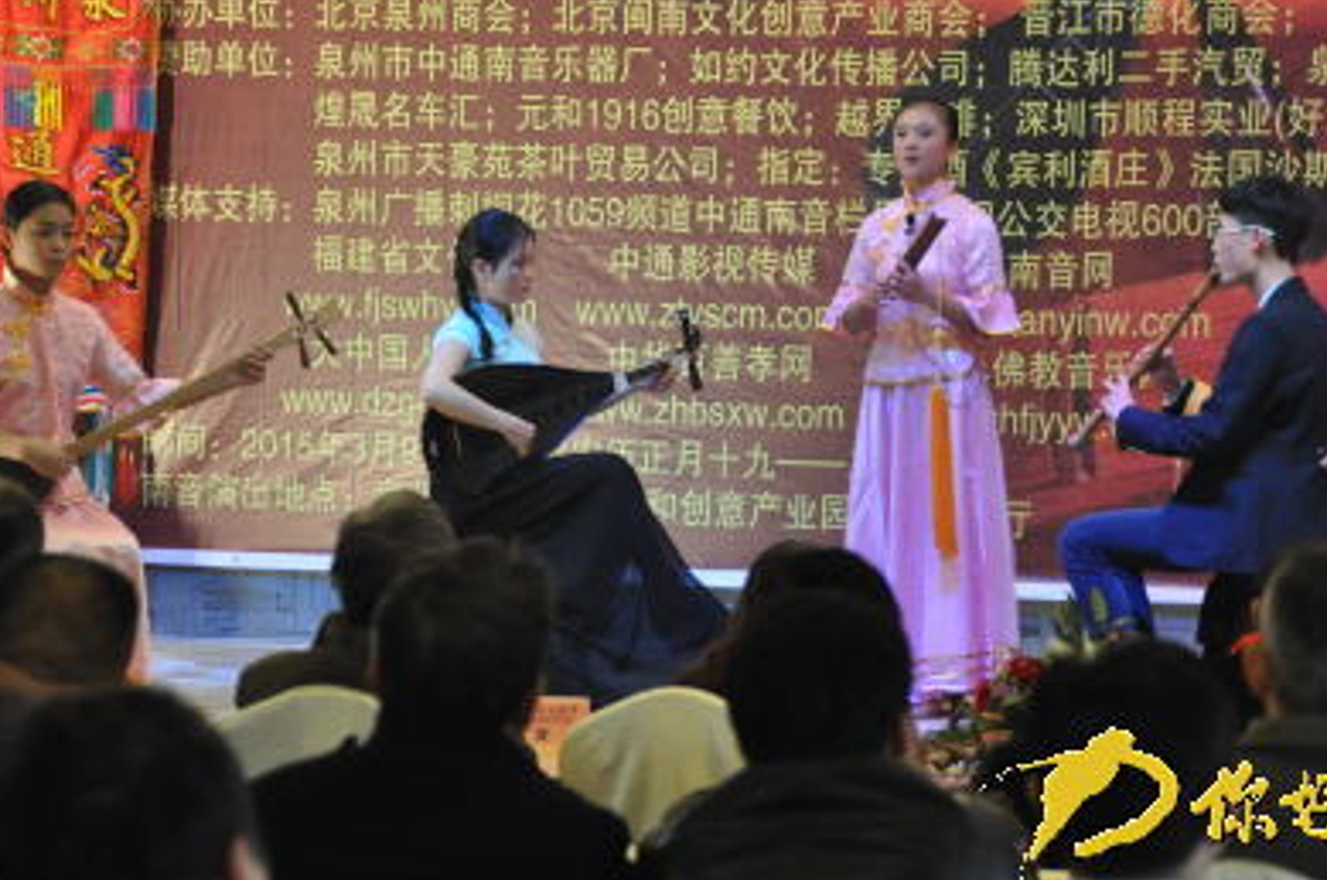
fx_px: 5814
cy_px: 351
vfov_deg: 8.7
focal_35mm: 158
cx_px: 720
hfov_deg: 13.0
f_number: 5
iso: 1600
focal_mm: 82
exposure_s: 1/100
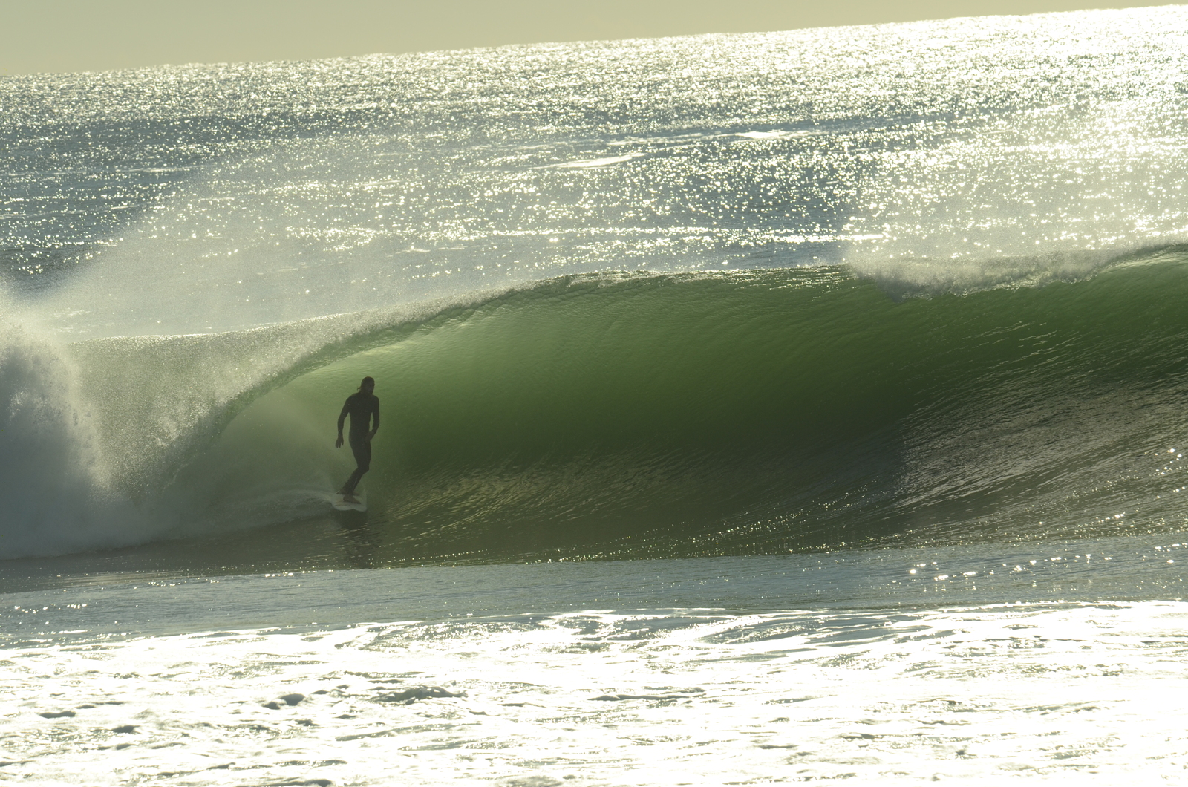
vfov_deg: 4.3
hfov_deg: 6.6
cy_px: 394
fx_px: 10374
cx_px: 594
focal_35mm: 315
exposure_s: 1/1000
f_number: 7.1
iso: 200
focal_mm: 210
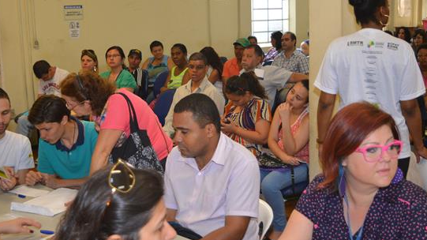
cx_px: 193
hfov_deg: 39.8
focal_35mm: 52
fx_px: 589
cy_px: 117
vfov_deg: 23.0
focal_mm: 28
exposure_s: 1/60
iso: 450
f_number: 4.2
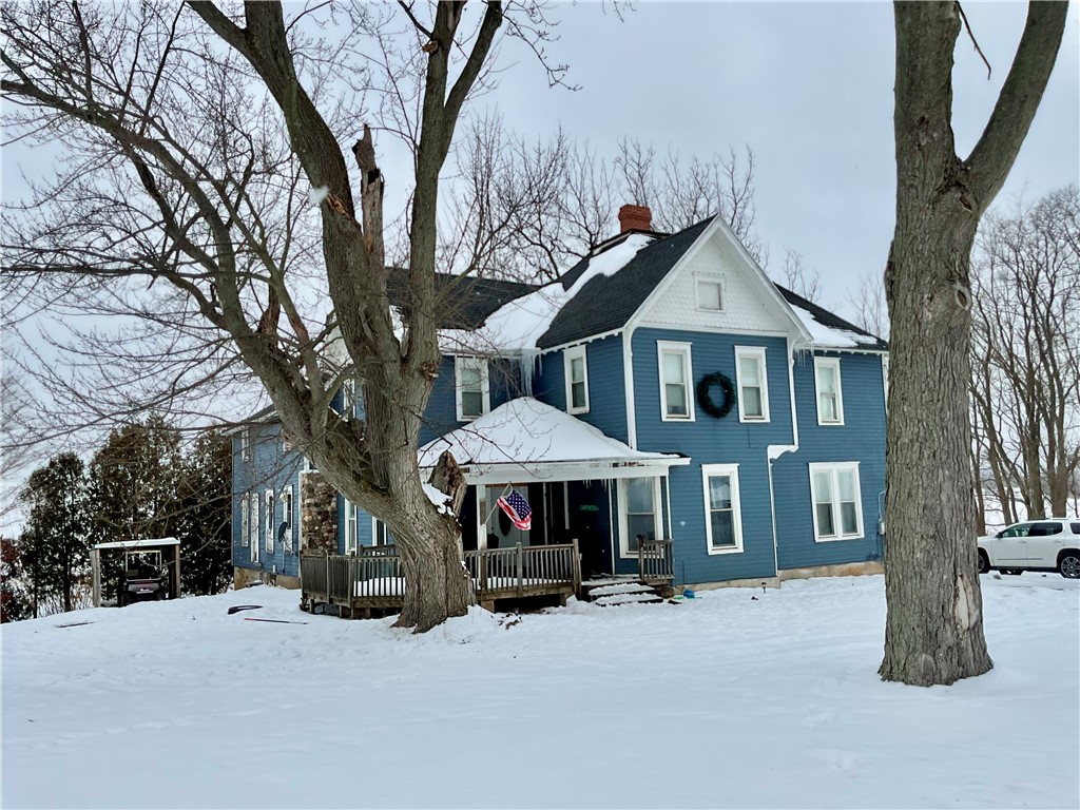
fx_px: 905
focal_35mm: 29
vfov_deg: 48.2
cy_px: 405
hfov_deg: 61.7
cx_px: 540
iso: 16
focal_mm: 3
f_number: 1.8
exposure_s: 1/2959
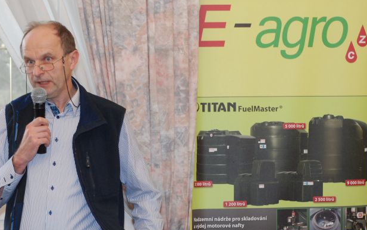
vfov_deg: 10.3
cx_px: 86
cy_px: 172
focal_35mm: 127
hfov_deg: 16.3
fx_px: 1271
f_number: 7.1
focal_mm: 50
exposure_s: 1/60
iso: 800
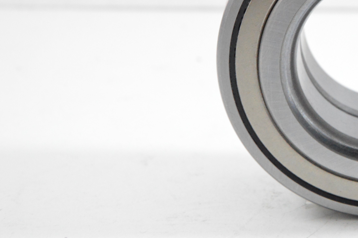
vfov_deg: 5.8
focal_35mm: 237
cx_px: 371
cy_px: 34
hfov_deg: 8.6
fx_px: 2355
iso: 3200
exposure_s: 1/100
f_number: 7.1
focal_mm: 75
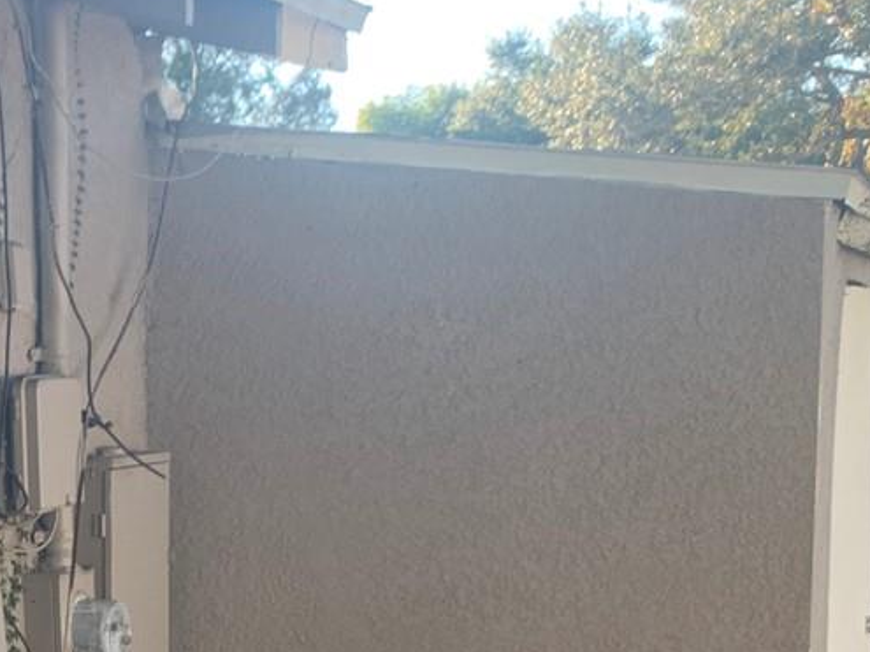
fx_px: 2111
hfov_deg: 20.9
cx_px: -302
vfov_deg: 17.4
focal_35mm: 84
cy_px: 561
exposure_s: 1/156
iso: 25
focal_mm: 4.25
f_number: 1.8
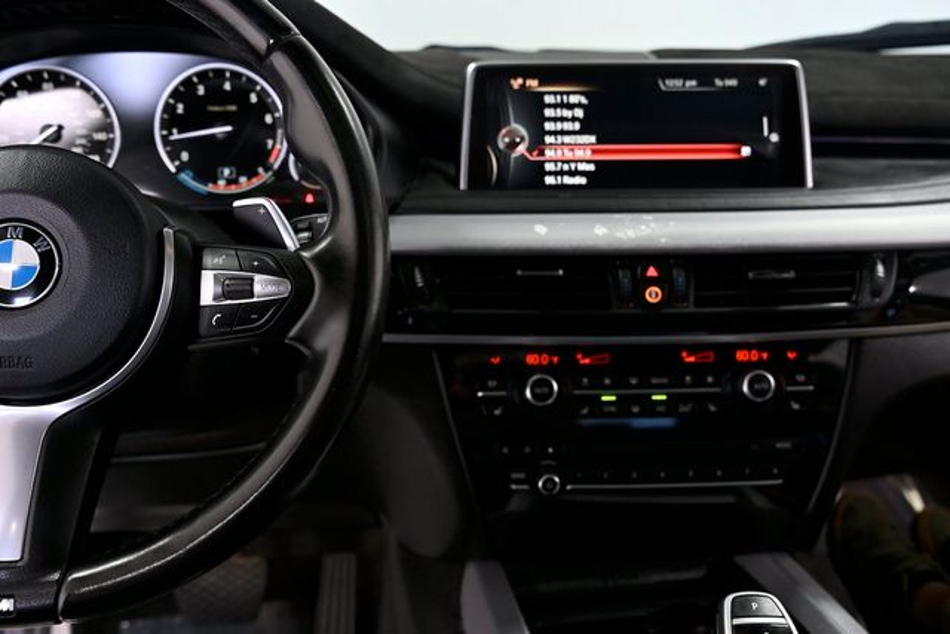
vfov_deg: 41.1
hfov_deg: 58.7
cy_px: 317
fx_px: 845
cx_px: 475
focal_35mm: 32
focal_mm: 32
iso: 2000
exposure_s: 1/200
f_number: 5
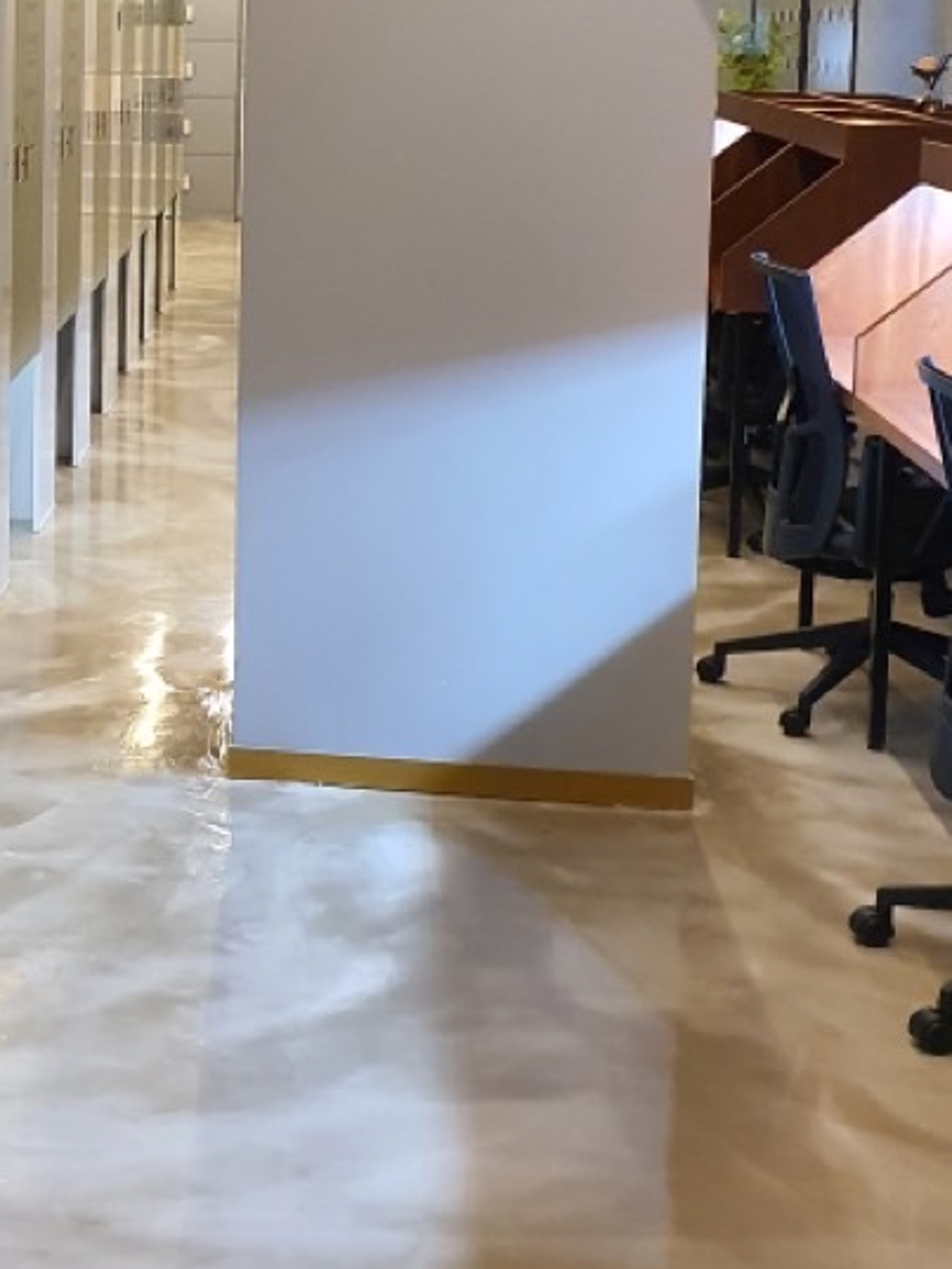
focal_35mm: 62
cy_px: 201
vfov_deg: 30.2
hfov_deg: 22.5
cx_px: -69
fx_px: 2273
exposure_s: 1/40
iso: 500
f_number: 2.4
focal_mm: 4.3
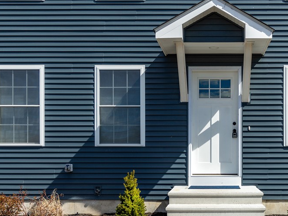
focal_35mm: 44
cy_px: 134
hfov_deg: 41.8
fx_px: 366
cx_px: 212
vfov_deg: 32.7
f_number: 9
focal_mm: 28
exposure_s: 1/250
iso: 100
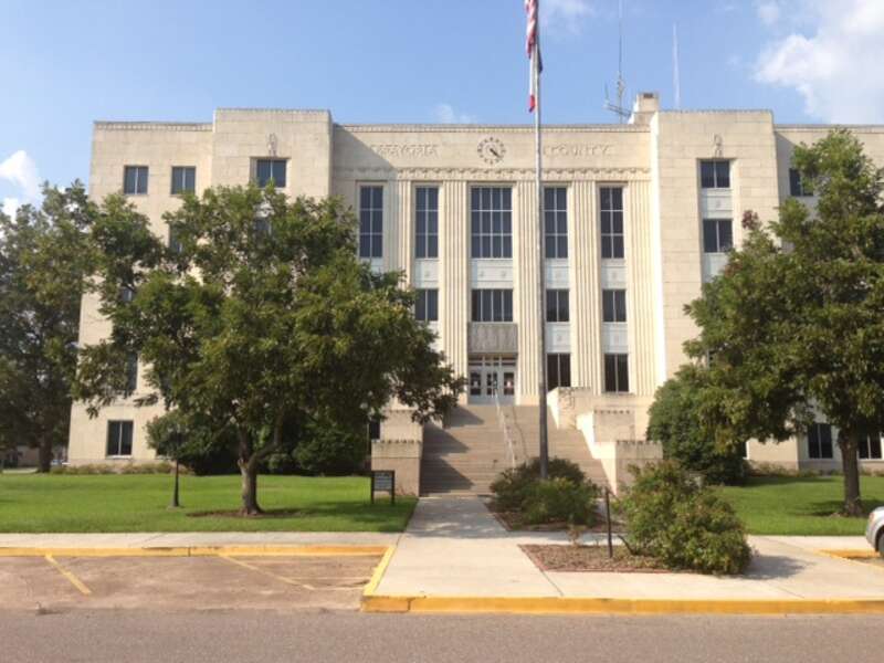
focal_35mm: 33
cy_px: 332
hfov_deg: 55.4
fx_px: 843
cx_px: 442
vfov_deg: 42.9
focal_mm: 4.12
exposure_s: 1/1290
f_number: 2.4
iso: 50
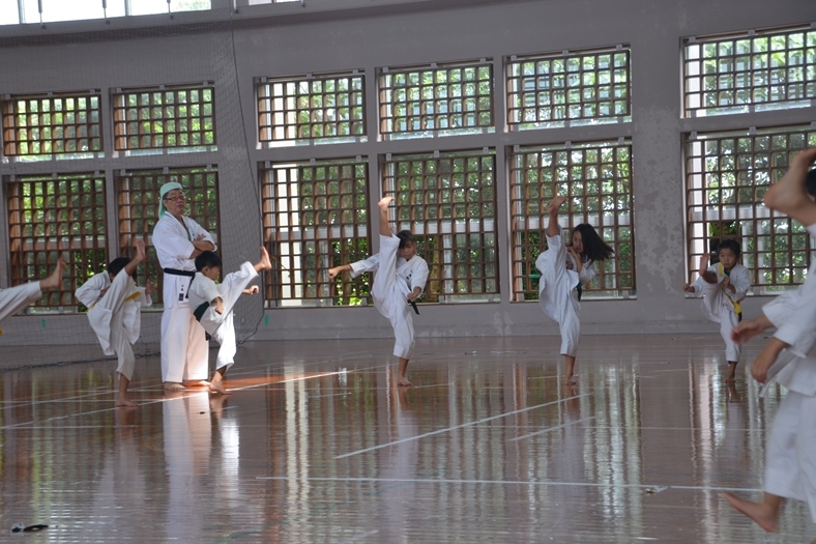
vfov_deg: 17.9
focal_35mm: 76
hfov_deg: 26.7
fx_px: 1722
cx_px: 409
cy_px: 273
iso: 280
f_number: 5.6
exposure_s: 1/125
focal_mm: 50
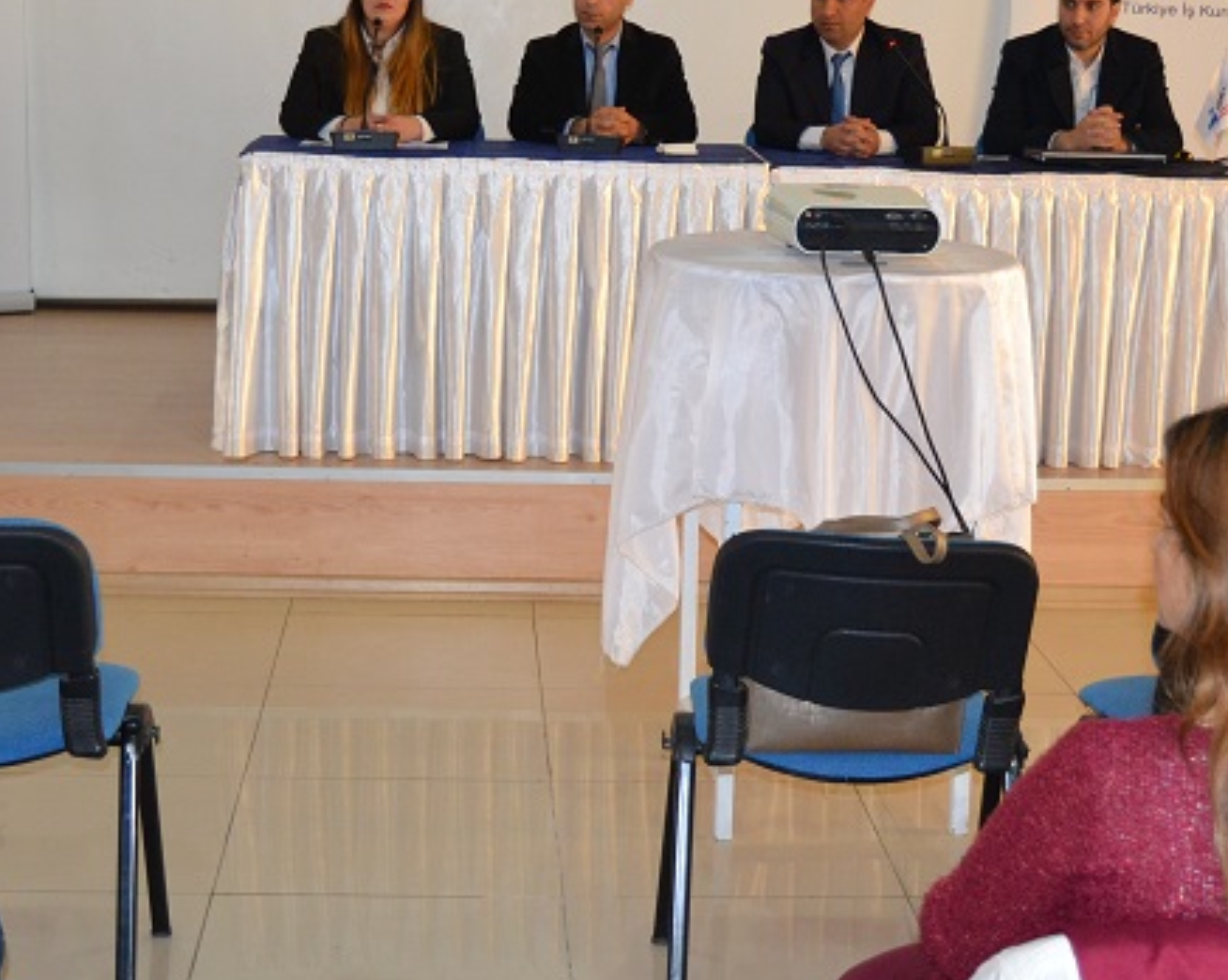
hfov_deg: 29.6
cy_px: 321
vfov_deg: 23.7
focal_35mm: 64
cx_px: 583
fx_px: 2324
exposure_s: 1/60
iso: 1000
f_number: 3.5
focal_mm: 22
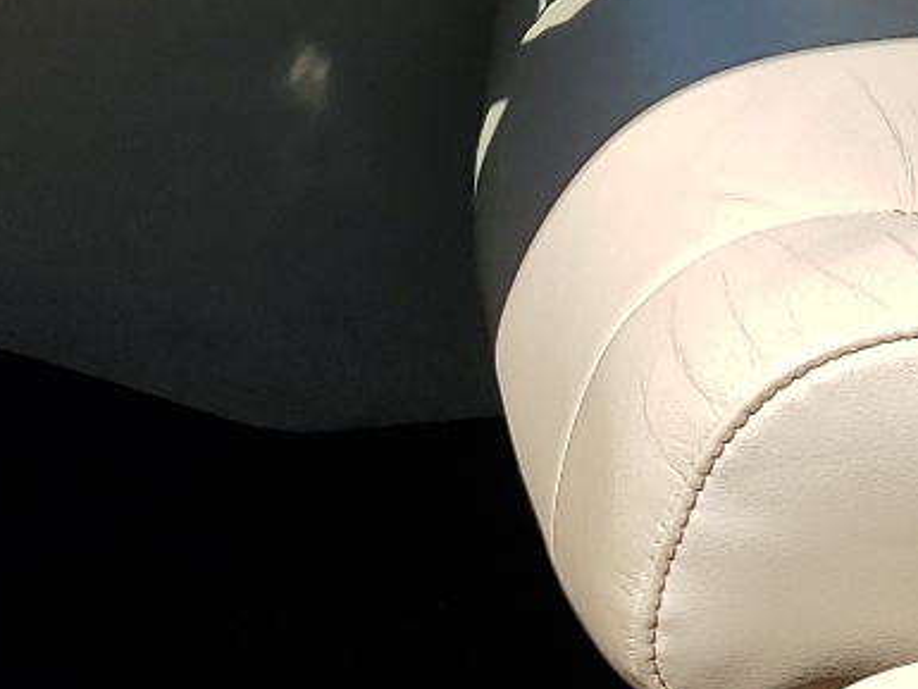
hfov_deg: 18.1
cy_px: -439
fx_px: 2865
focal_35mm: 108
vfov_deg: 12.8
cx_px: 687
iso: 50
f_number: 1.5
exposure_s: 1/3333
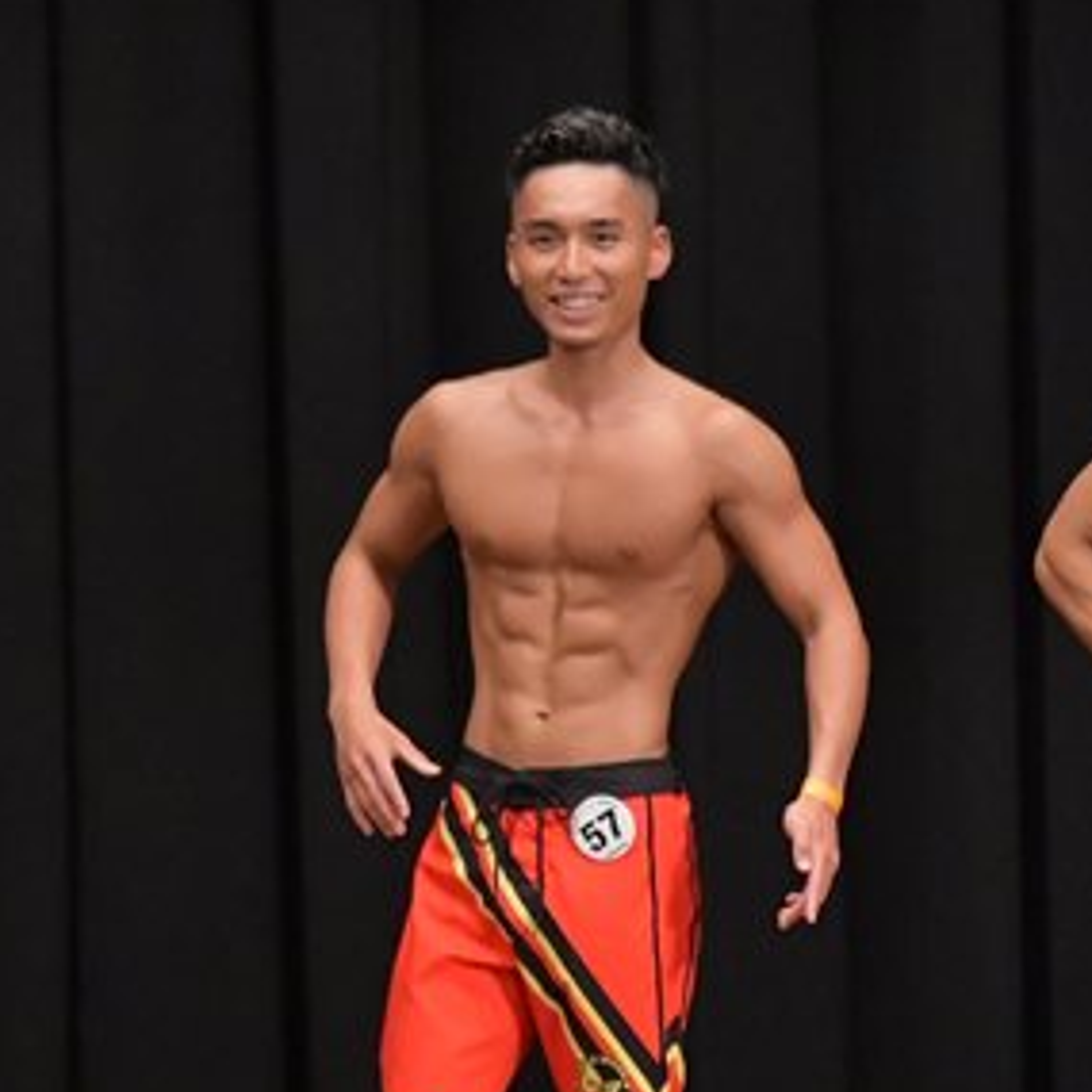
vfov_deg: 3.8
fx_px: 16632
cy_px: 900
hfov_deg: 3.8
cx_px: 703
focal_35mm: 466
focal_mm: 135
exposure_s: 1/400
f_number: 5.6
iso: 6400
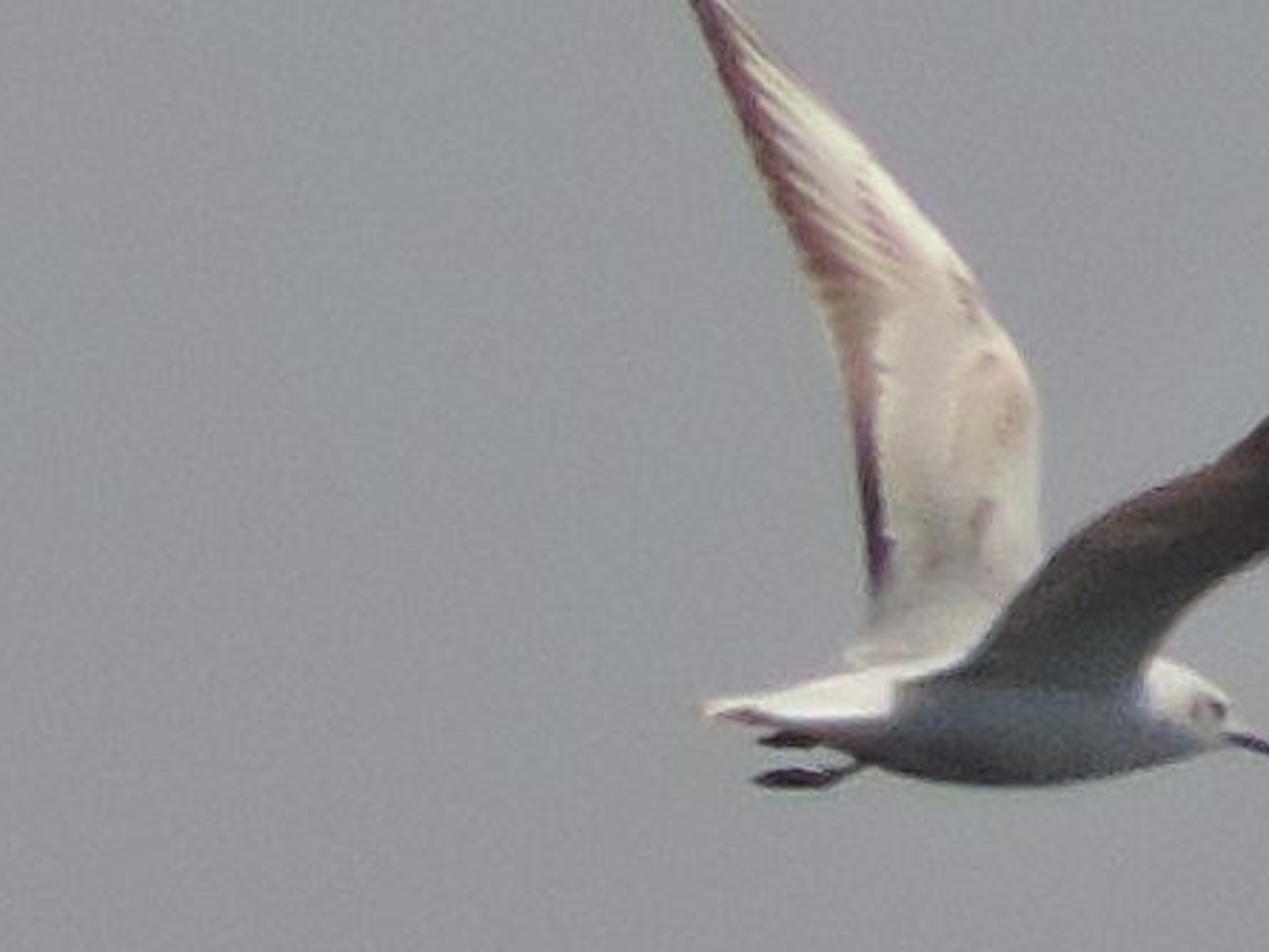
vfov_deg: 1.0
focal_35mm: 1439
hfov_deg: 1.4
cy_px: 365
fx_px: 52767
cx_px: 856
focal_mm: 180
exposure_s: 1/800
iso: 80
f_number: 5.9
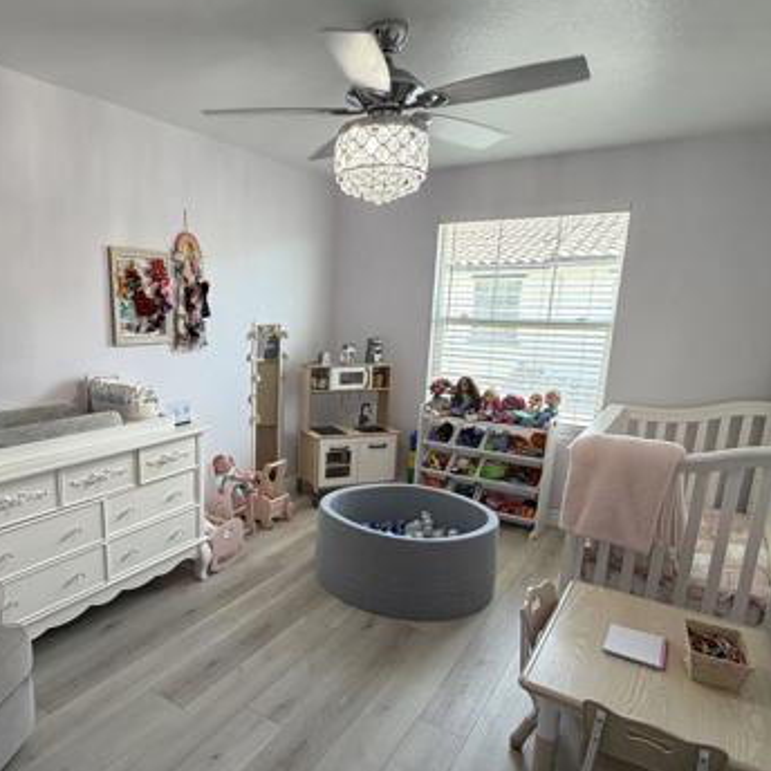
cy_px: 430
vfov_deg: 67.0
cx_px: 271
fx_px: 580
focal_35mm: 23
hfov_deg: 65.8
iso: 200
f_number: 2.2
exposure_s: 1/120
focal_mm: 2.22
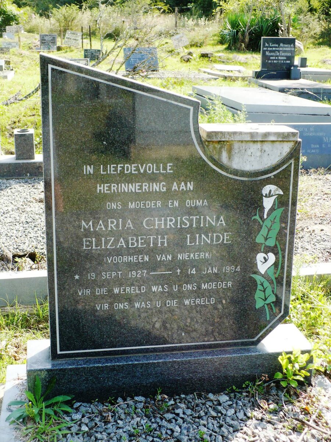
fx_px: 688
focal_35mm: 54
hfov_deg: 27.0
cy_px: 221
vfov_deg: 35.5
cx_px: 166
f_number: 3.1
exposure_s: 1/200
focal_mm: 8.9
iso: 100
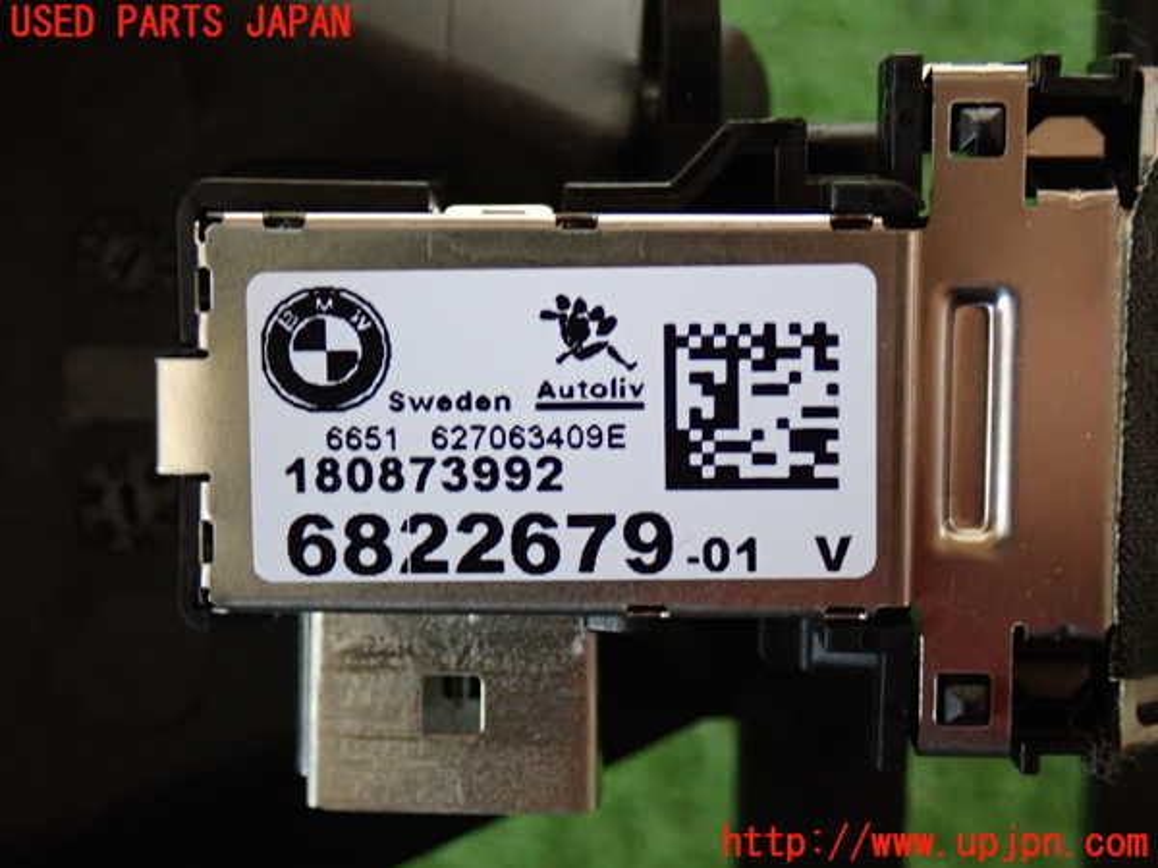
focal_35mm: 62
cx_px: 579
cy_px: 434
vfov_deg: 23.7
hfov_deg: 31.2
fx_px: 2074
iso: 800
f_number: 3.6
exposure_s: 1/30
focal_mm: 11.09
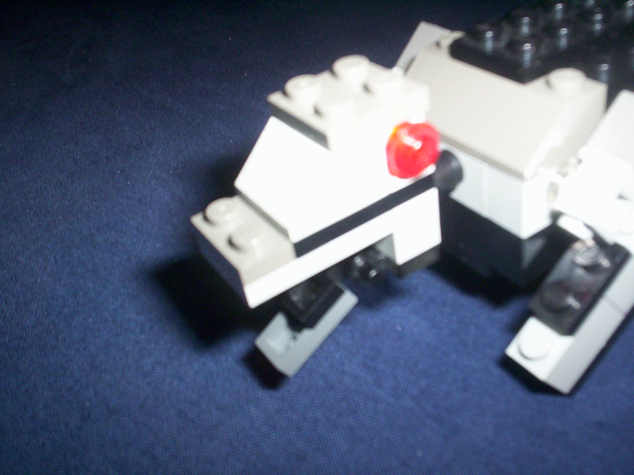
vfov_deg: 37.7
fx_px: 696
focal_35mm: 38
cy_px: 238
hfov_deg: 49.0
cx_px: 317
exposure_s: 1/60
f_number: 4.5
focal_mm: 4.99
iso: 140
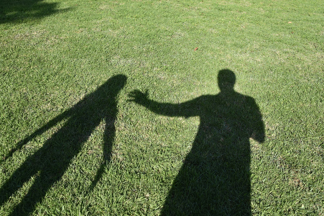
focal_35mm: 27
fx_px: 243
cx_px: 162
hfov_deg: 67.4
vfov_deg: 47.9
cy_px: 108
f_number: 8
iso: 280
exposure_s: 1/500
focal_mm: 18
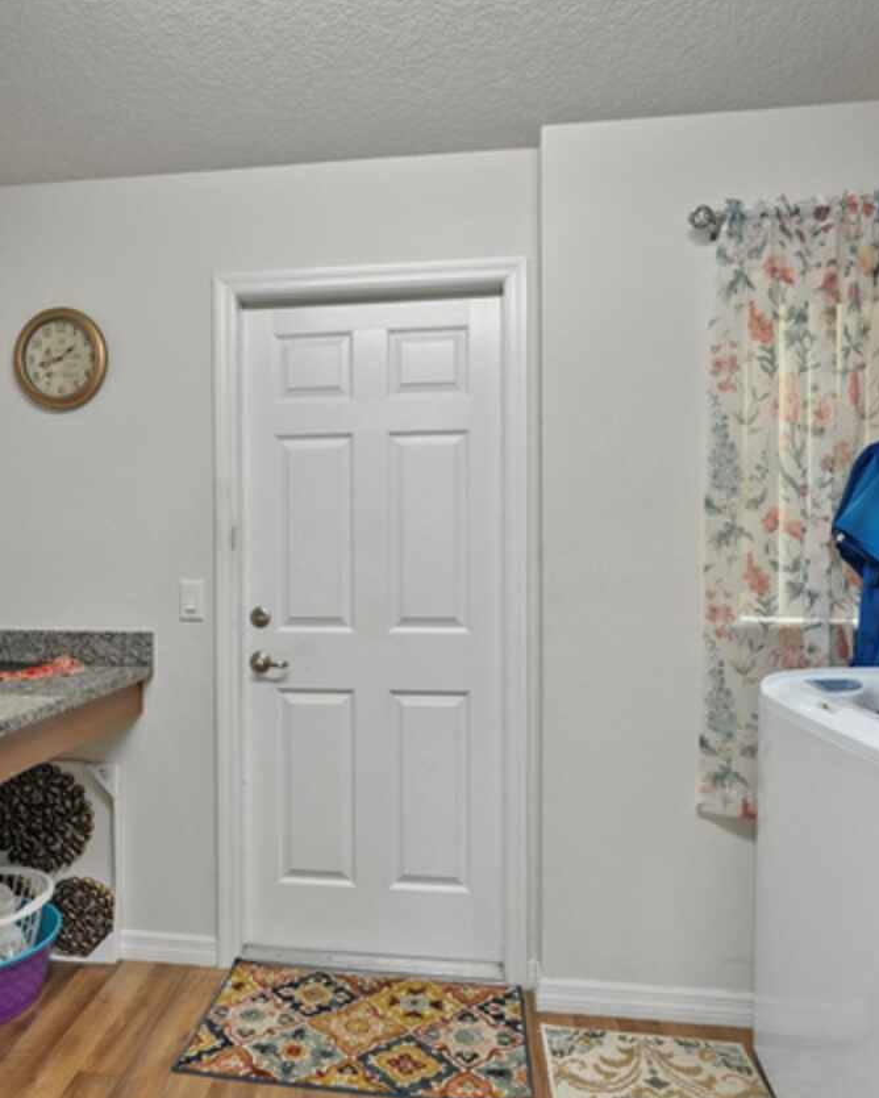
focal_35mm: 24
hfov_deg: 58.7
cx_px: 337
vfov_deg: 70.9
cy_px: 554
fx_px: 771
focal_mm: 16.5
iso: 400
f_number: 8
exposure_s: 1/2.5
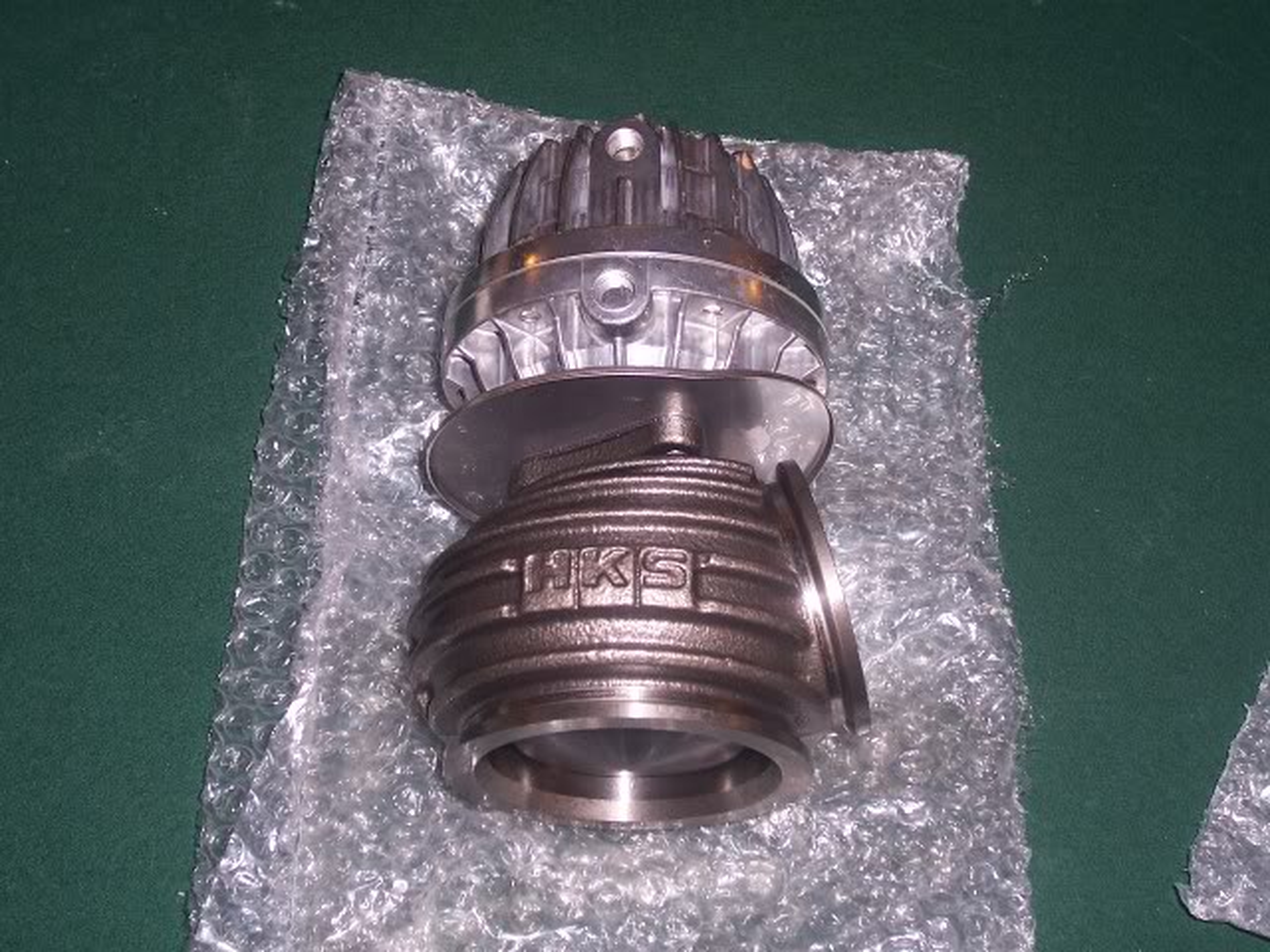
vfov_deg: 27.5
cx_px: 635
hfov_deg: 36.2
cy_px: 476
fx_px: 1944
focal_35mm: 53
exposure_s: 1/60
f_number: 3.4
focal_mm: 8.6
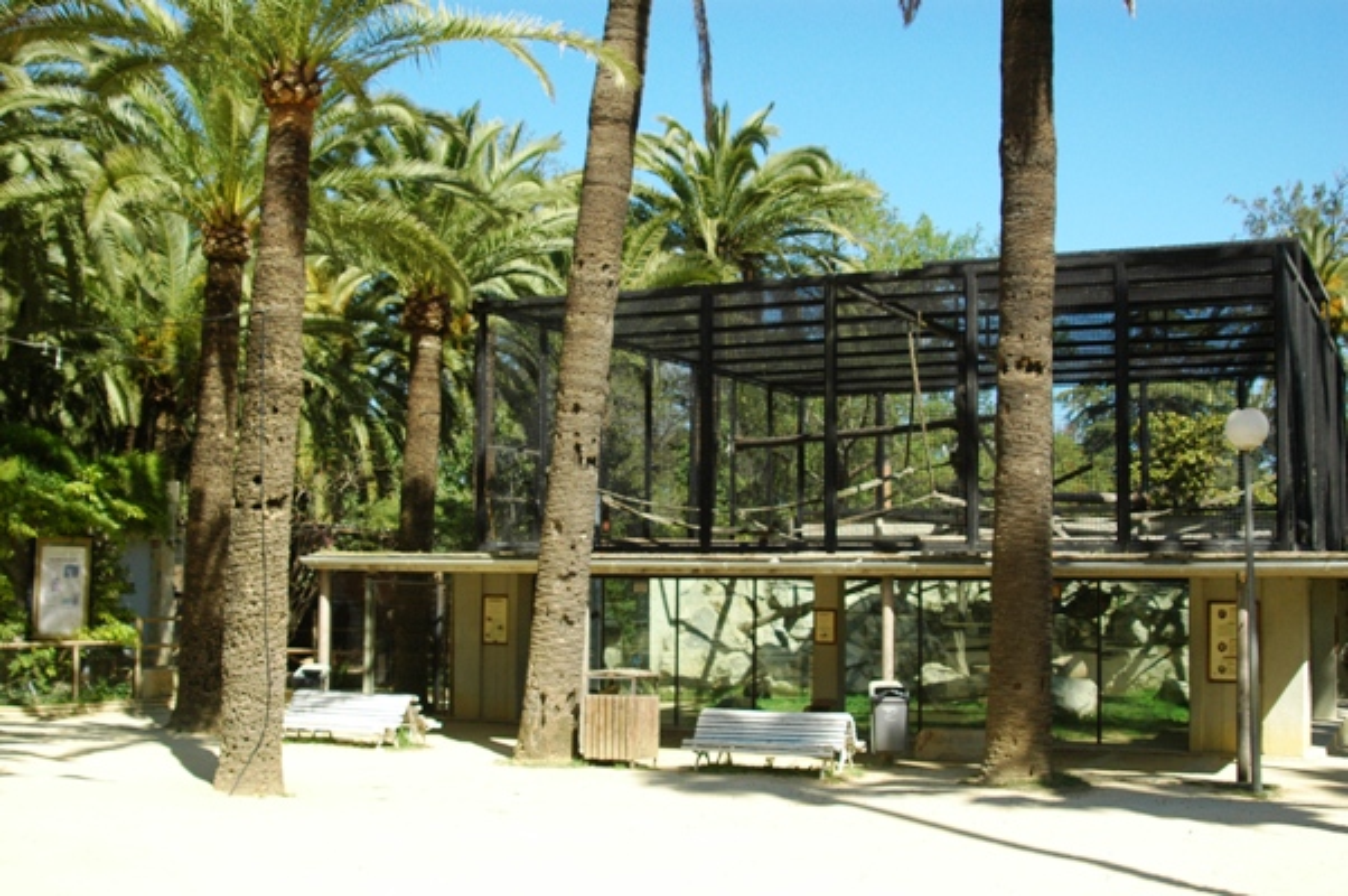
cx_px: 674
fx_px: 1571
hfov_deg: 46.4
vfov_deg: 31.8
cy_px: 448
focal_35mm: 42
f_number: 5
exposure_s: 1/1600
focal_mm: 28
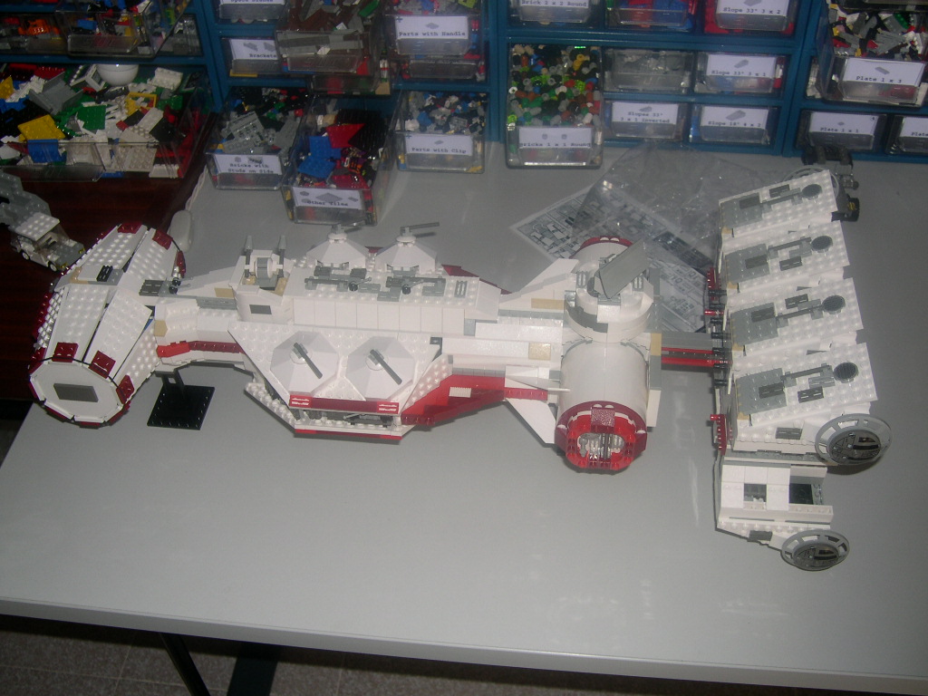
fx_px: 1019
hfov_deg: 49.0
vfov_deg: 37.7
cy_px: 348
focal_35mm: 38
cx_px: 464
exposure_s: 1/60
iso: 100
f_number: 2.8
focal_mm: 8
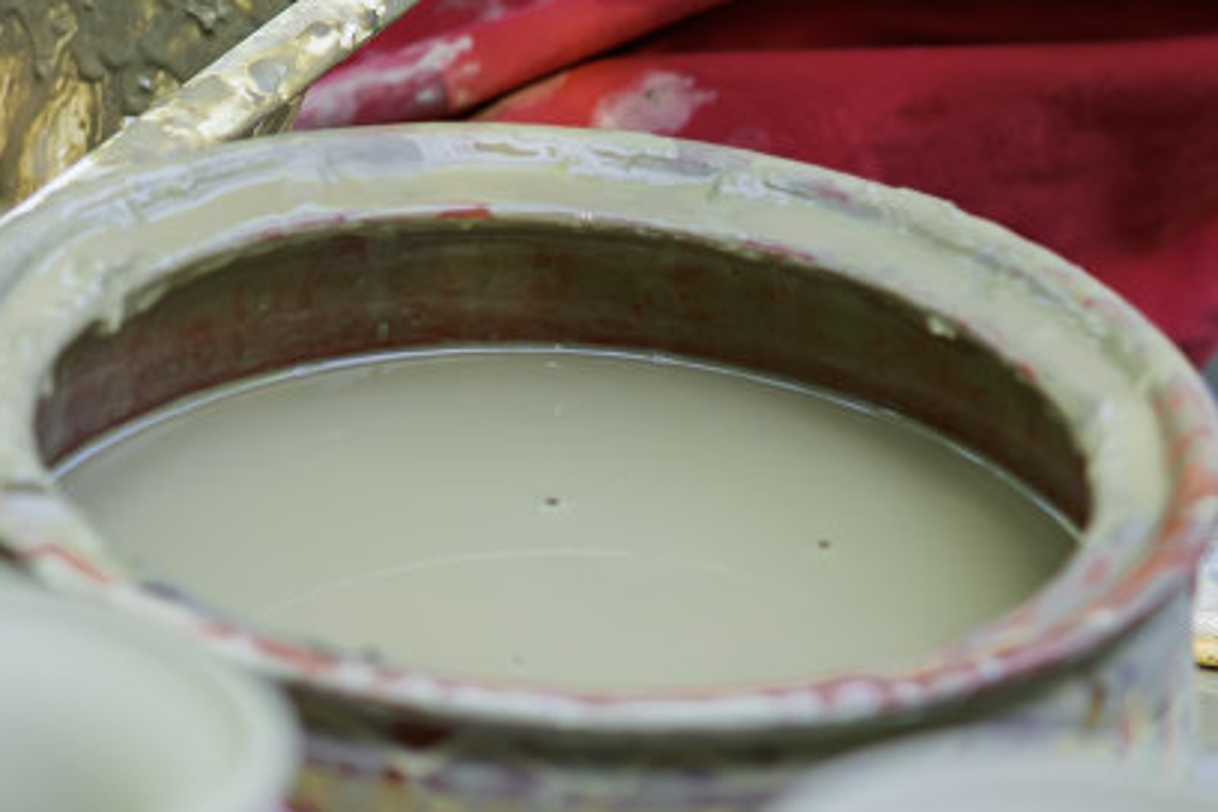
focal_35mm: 333
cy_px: -276
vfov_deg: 4.1
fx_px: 11266
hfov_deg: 6.1
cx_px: -448
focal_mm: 85
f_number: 2.8
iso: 100
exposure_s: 1/125
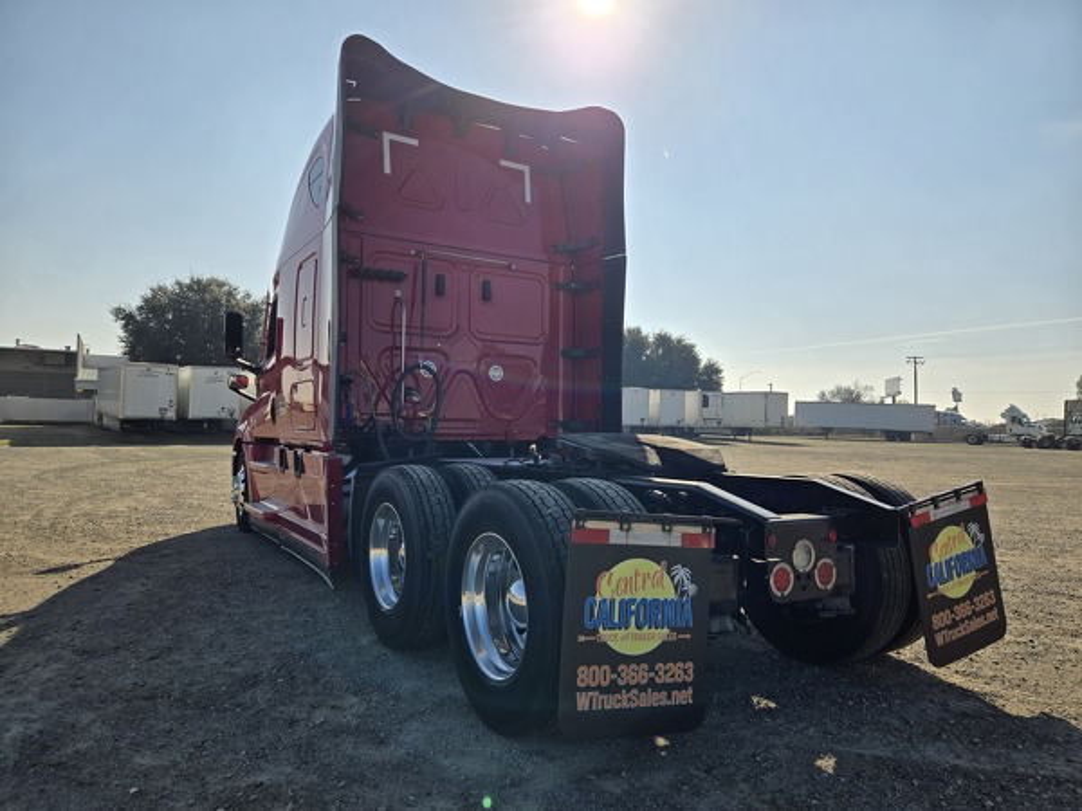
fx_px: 719
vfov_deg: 58.9
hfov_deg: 73.9
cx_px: 541
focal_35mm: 23
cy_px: 406
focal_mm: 5.4
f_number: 1.8
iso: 25
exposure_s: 1/3618
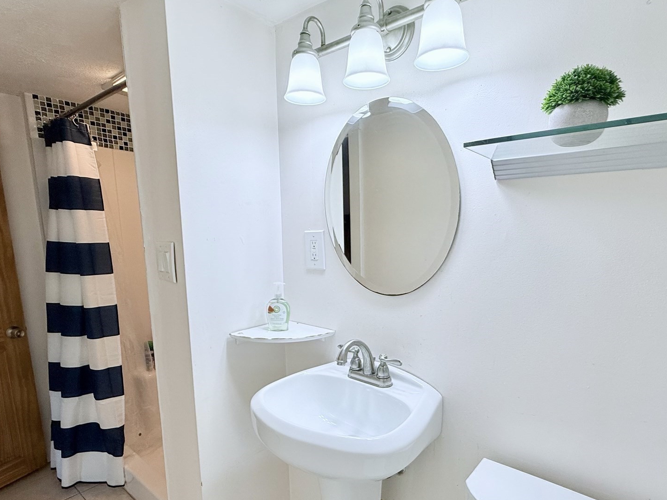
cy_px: 293
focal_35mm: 20
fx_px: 385
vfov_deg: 65.5
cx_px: 345
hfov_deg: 81.7
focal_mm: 2.22
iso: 80
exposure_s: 1/120
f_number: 2.2
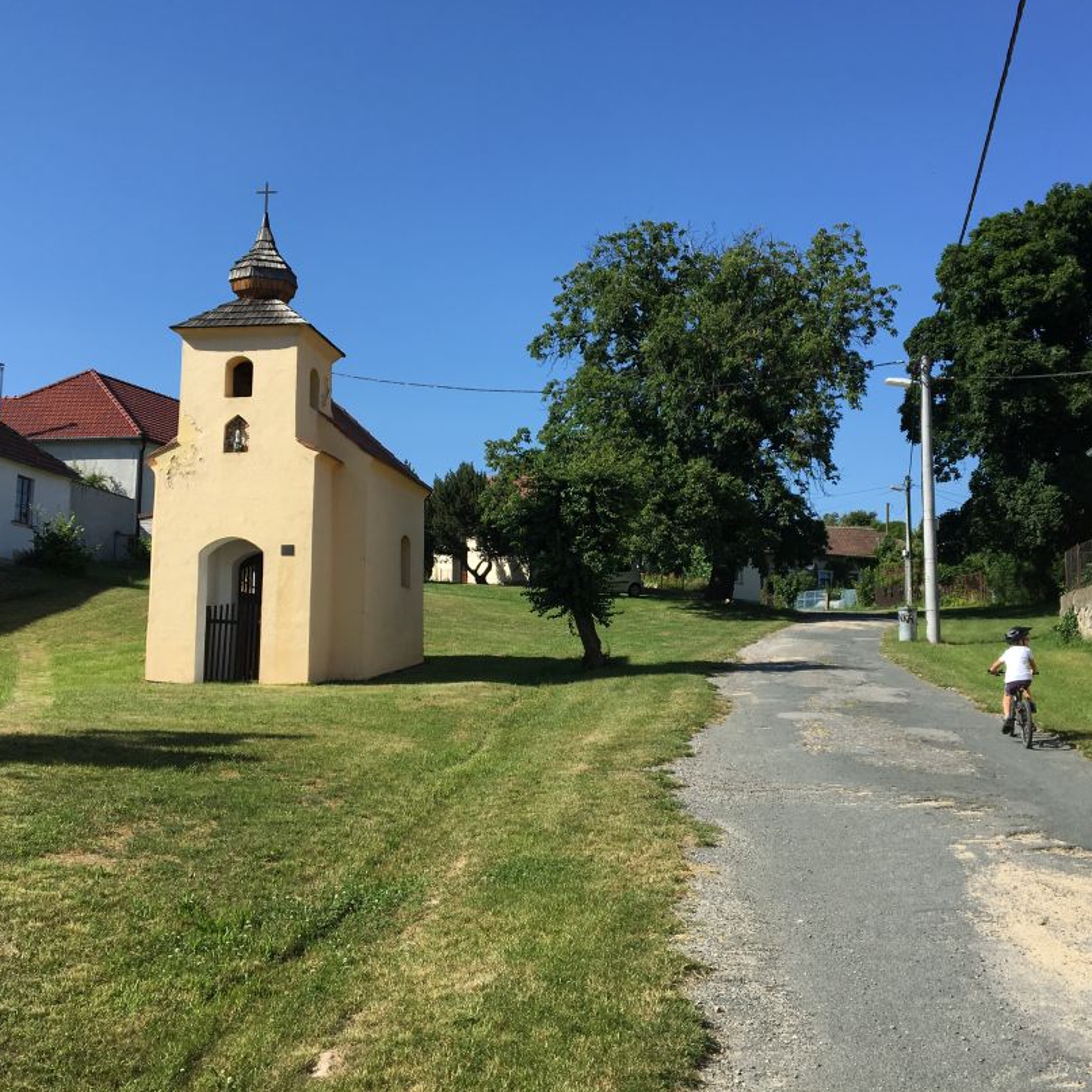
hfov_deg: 47.2
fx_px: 1249
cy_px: 540
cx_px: 583
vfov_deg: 47.2
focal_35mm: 35
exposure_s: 1/1350
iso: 25
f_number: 2.2
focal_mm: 4.15
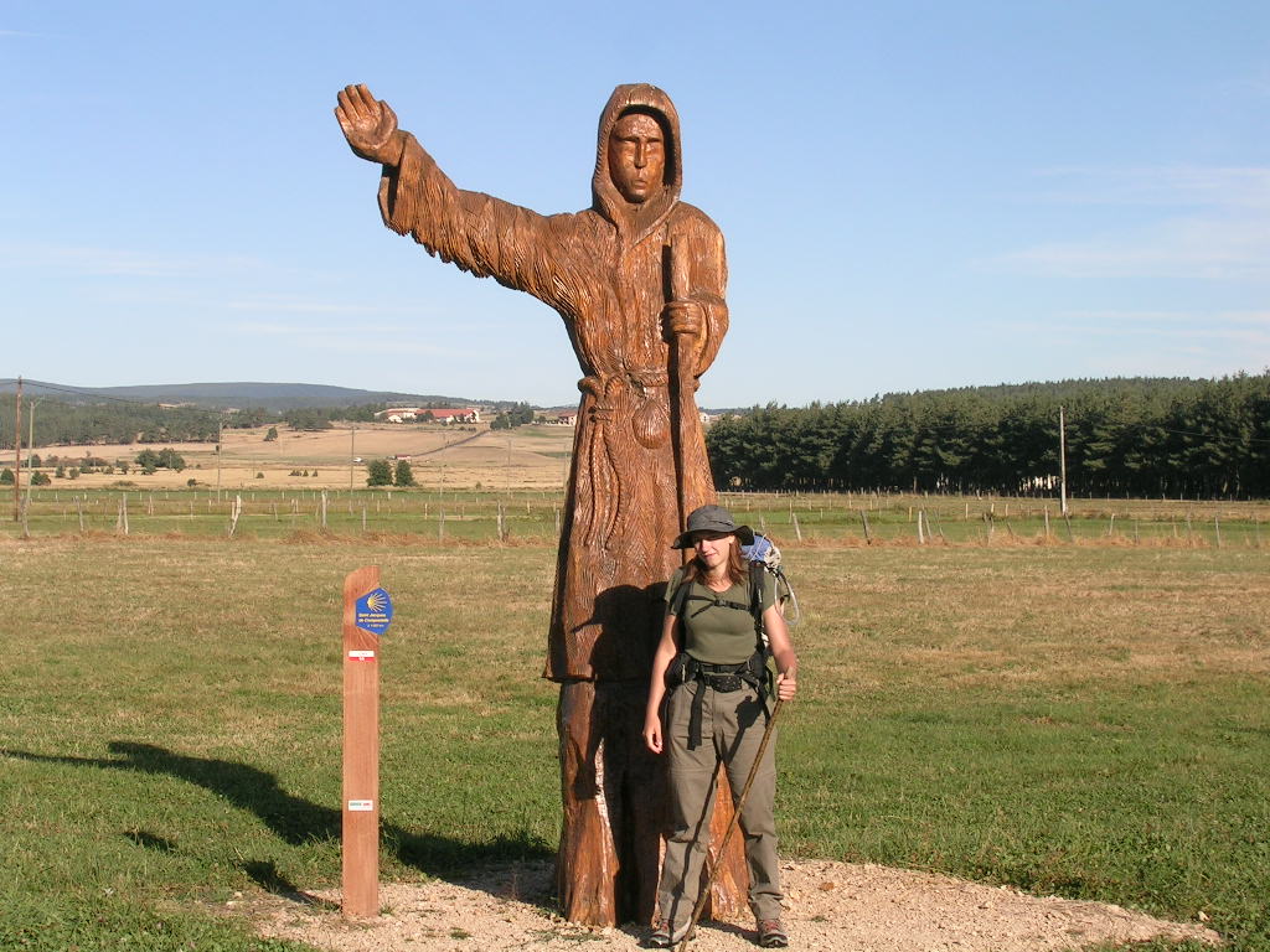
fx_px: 2825
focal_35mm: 77
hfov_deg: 25.3
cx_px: 635
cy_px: 476
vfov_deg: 19.1
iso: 50
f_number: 6.7
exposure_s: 1/227
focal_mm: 11.7
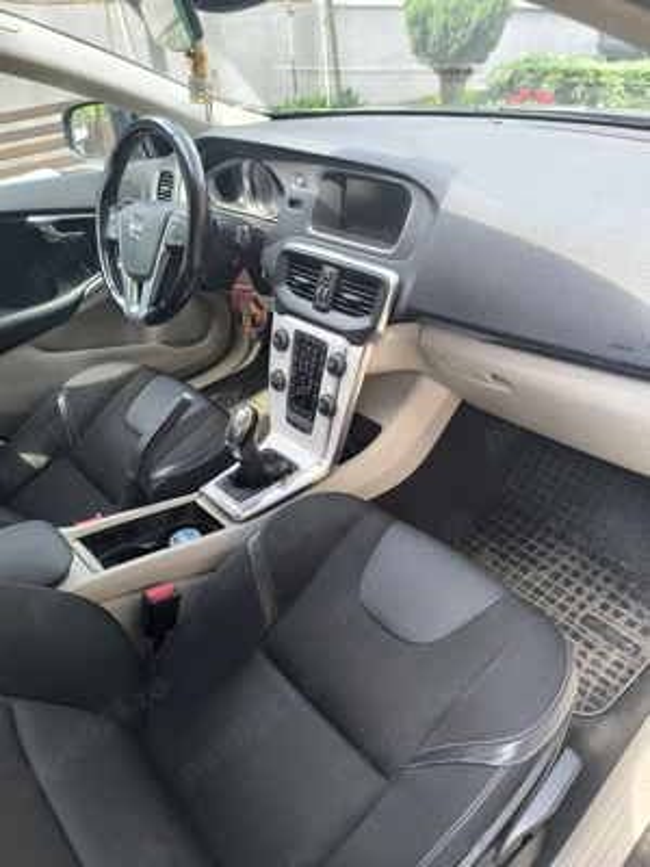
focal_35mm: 23
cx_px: 325
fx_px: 576
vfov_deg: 73.9
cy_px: 434
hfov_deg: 58.9
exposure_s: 1/100
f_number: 1.65
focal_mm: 6.14
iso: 80
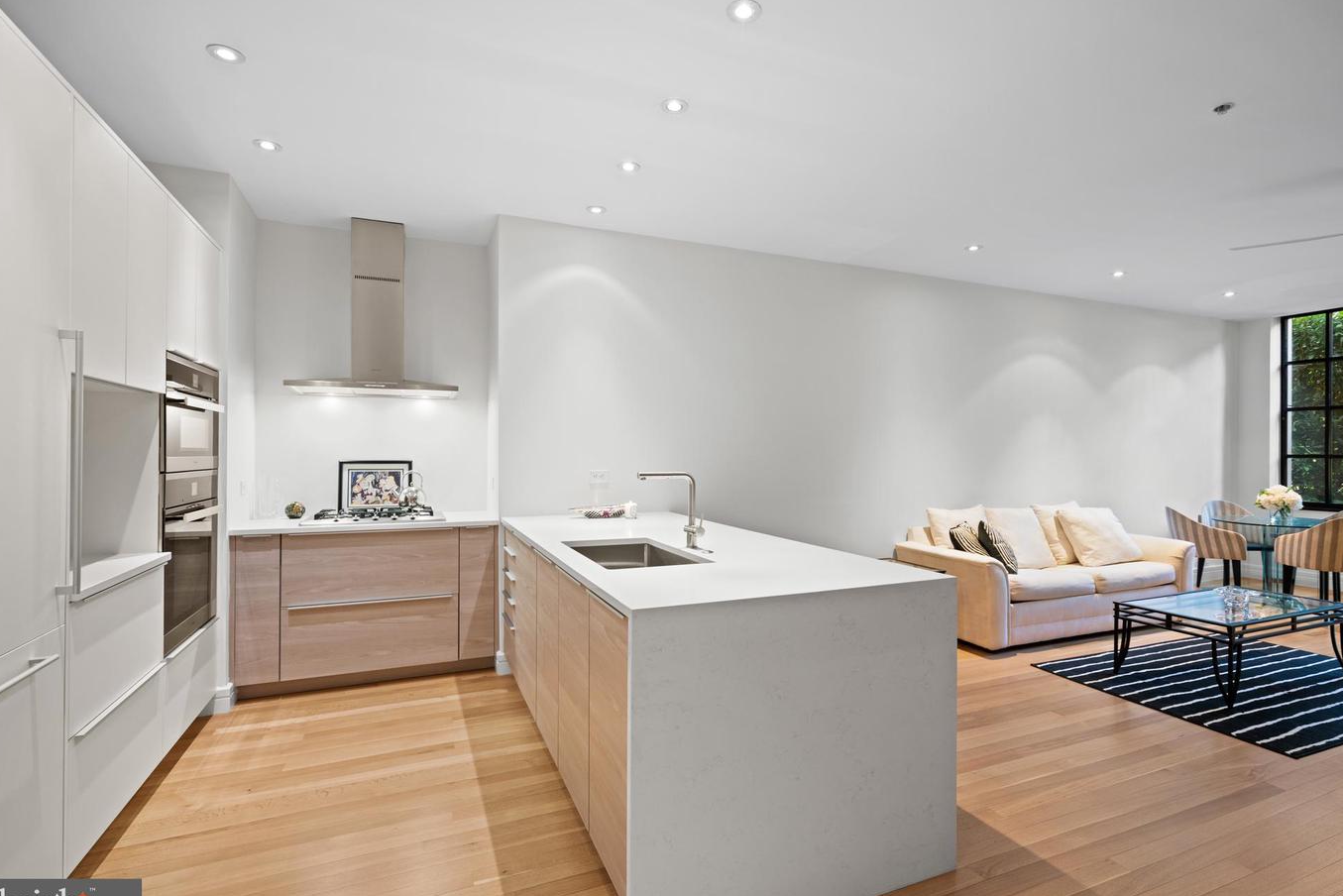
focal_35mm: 17
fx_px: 634
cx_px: 701
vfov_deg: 70.5
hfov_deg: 93.2
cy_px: 454
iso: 640
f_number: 4
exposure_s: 1/4
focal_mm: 16
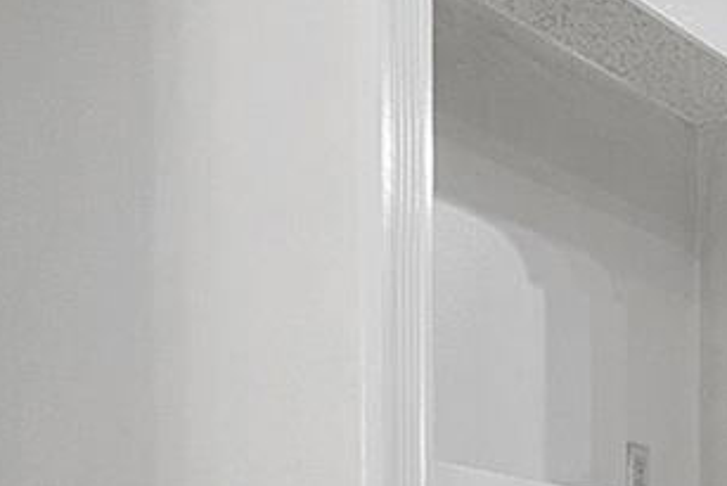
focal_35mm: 100
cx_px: 1764
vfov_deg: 12.8
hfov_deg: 14.0
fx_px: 2020
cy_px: 770
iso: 250
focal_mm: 10
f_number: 8
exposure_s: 1/6
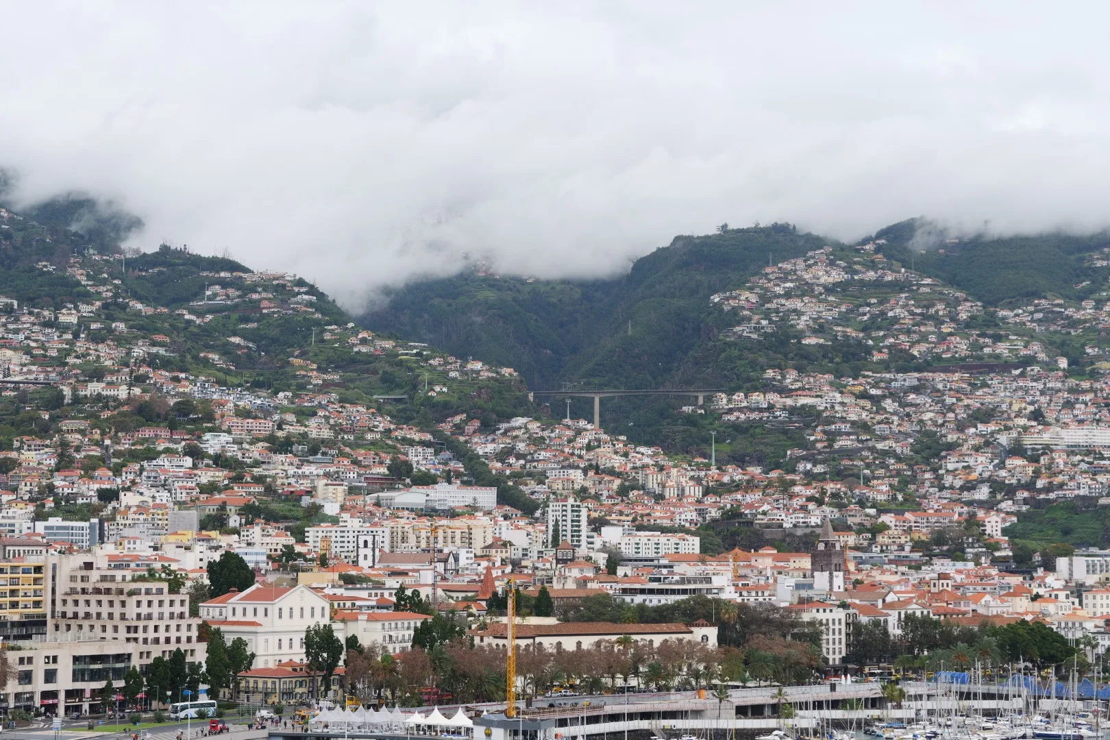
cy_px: 370
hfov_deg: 28.8
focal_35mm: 70
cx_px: 555
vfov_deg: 19.5
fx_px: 2158
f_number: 5.6
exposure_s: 1/200
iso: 100
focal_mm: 70
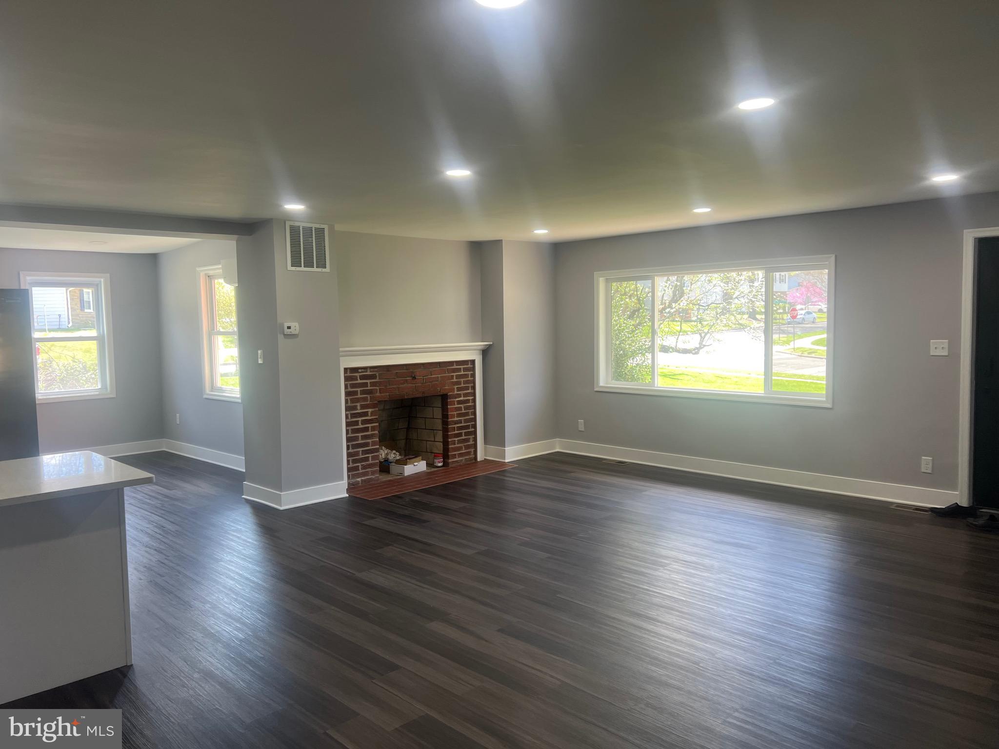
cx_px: 500
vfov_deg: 53.1
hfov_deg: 67.3
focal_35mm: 26
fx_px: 750
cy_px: 374
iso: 50
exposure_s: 1/120
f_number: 1.5
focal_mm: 5.7
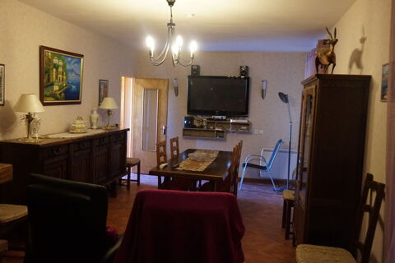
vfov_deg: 40.0
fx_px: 362
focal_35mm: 33
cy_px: 132
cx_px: 198
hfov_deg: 57.2
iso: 3200
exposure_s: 1/30
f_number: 4
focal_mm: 22
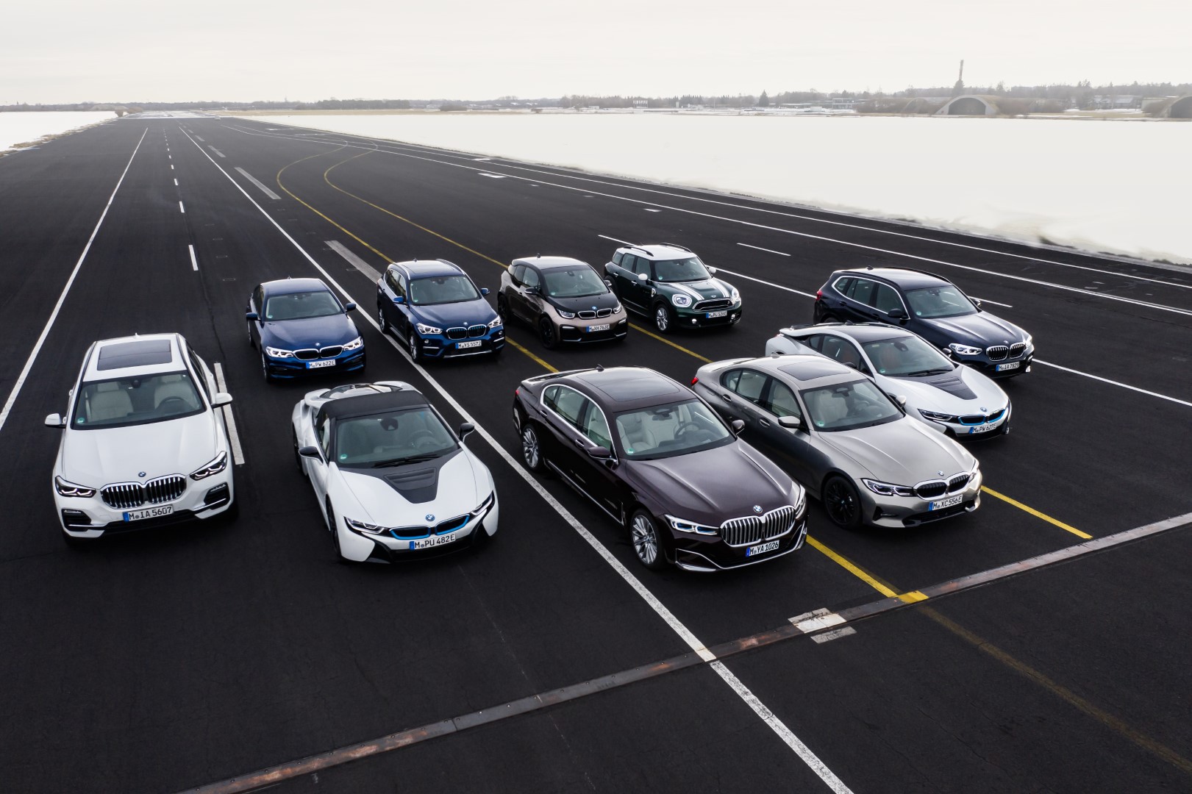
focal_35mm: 28
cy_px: 397
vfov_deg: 46.4
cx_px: 596
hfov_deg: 65.5
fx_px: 927
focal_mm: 10.26
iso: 100
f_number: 6.3
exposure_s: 1/120
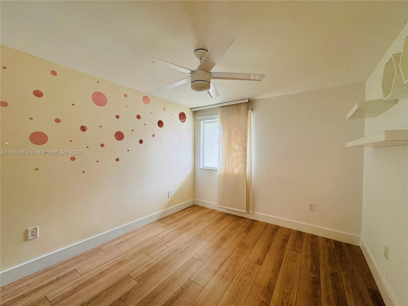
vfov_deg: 85.7
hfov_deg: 102.1
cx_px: 204
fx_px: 165
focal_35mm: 14
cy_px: 153
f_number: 2.2
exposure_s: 1/120
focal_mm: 2.22
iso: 125
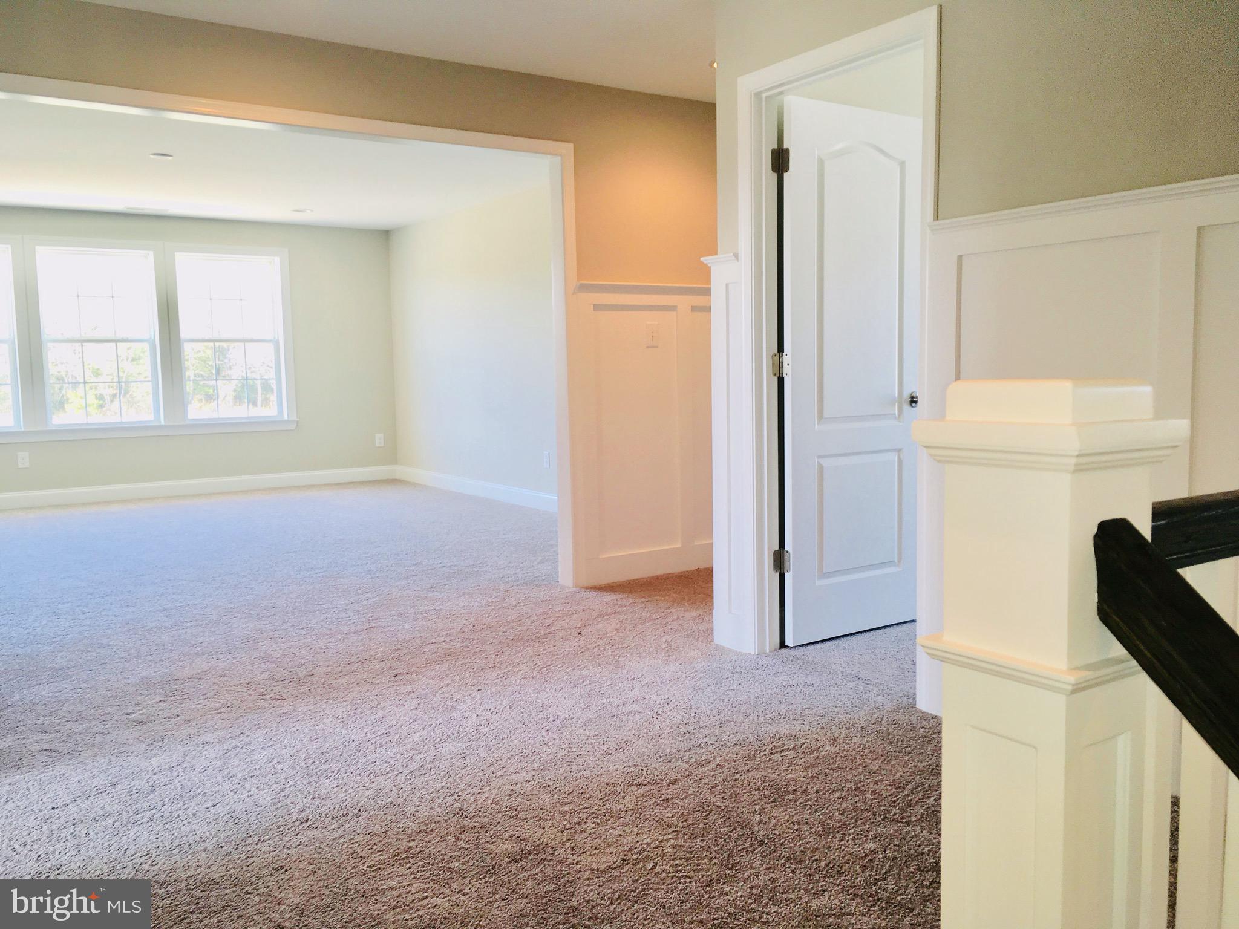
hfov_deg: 61.7
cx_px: 620
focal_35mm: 29
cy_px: 464
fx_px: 1038
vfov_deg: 48.2
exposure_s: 1/30
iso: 25
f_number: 2.2
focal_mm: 4.15
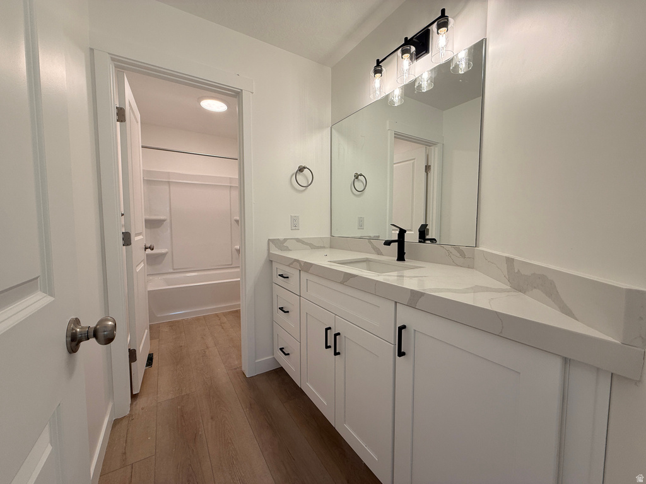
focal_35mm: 14
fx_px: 261
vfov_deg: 85.7
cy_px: 242
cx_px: 323
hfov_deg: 102.1
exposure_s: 1/120
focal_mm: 2.22
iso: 50
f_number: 2.2
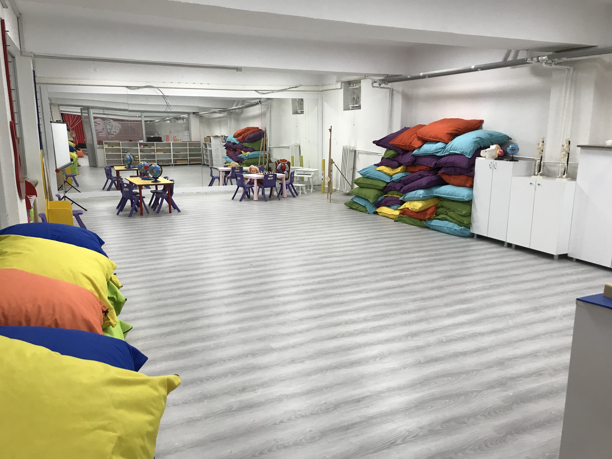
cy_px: 230
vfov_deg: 49.7
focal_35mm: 28
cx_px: 306
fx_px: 495
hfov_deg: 63.4
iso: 20
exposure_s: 1/33
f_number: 1.8
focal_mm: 3.99
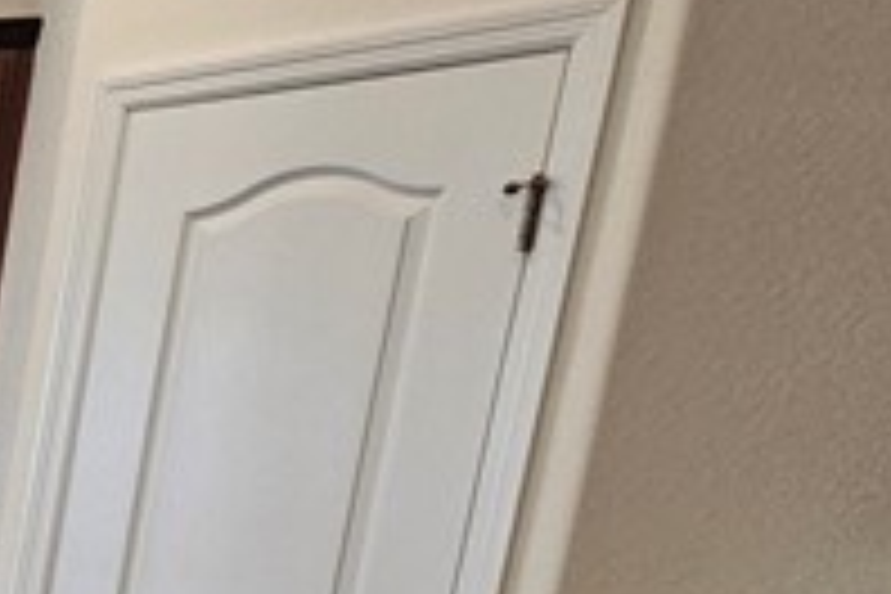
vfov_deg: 17.6
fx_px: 1732
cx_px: -1184
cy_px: 868
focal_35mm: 70
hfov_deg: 15.8
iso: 100
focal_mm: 2.2
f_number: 2.2
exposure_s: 1/60
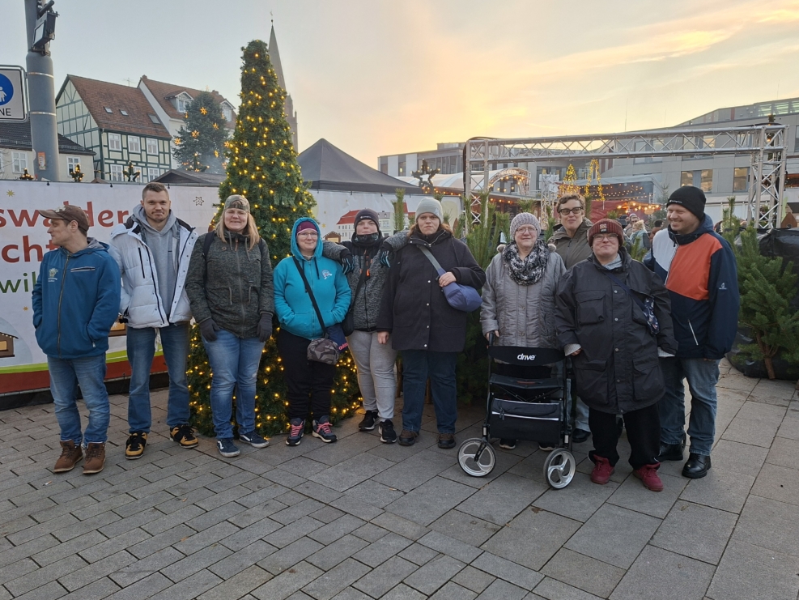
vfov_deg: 56.8
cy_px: 299
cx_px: 391
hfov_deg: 71.6
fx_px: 554
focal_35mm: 24
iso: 80
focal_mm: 5.54
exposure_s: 1/100
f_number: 1.8
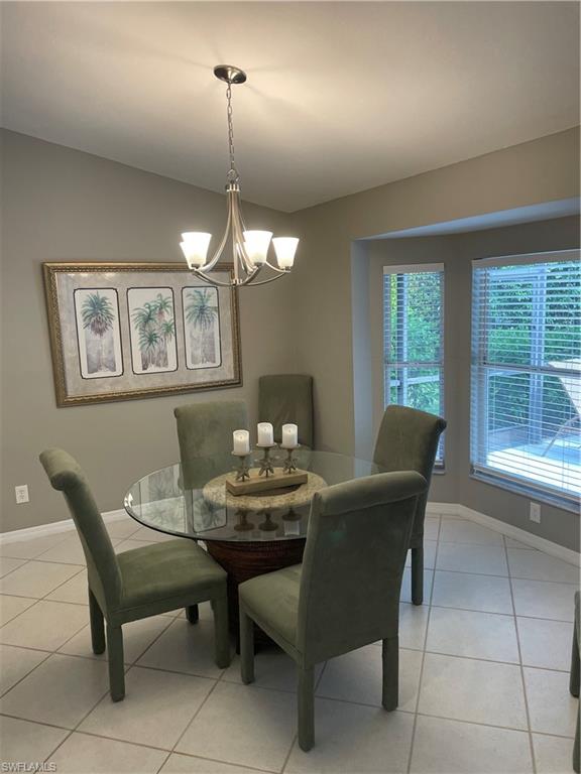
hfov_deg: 53.1
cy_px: 387
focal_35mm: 26
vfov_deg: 67.3
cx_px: 290
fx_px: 582
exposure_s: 1/120
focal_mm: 4.2
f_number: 1.6
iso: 100
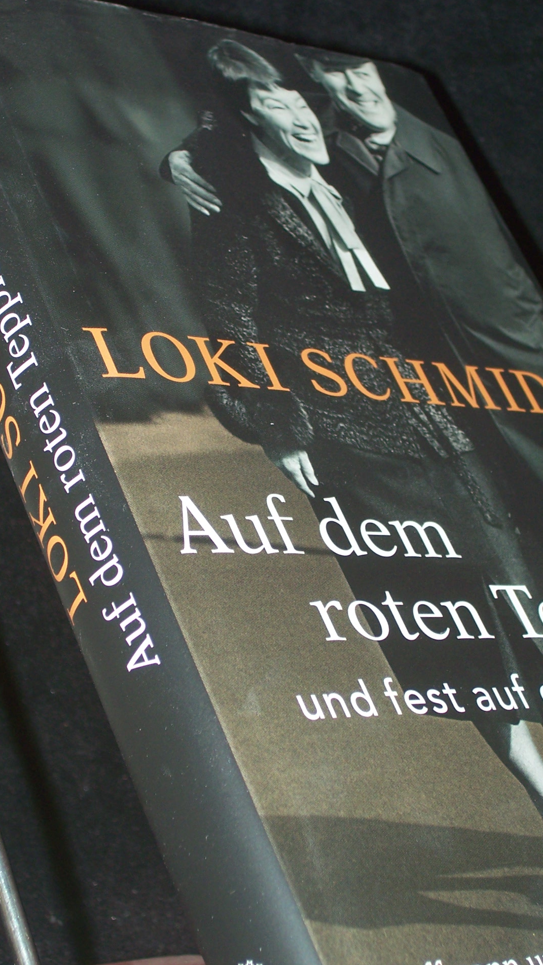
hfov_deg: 13.9
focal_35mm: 87
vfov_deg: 24.5
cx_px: 271
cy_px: 460
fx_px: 2227
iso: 80
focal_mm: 11
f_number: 3.6
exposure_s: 1/80
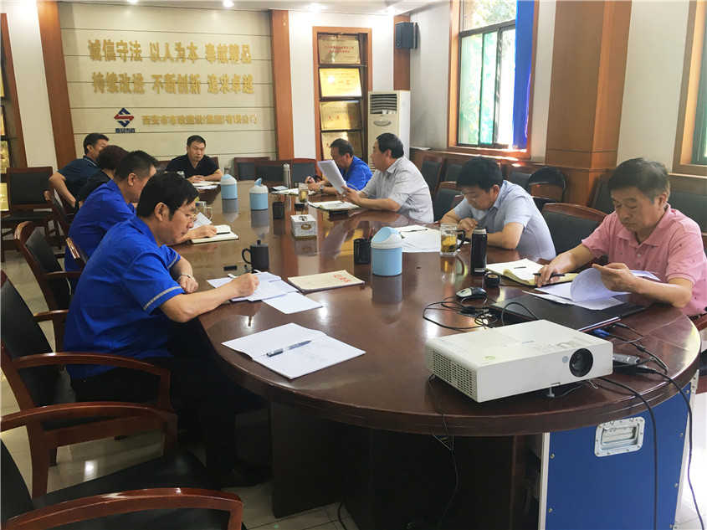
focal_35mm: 29
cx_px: 354
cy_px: 265
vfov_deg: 48.2
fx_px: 592
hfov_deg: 61.7
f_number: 2.2
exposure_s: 1/33
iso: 100
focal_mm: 4.15
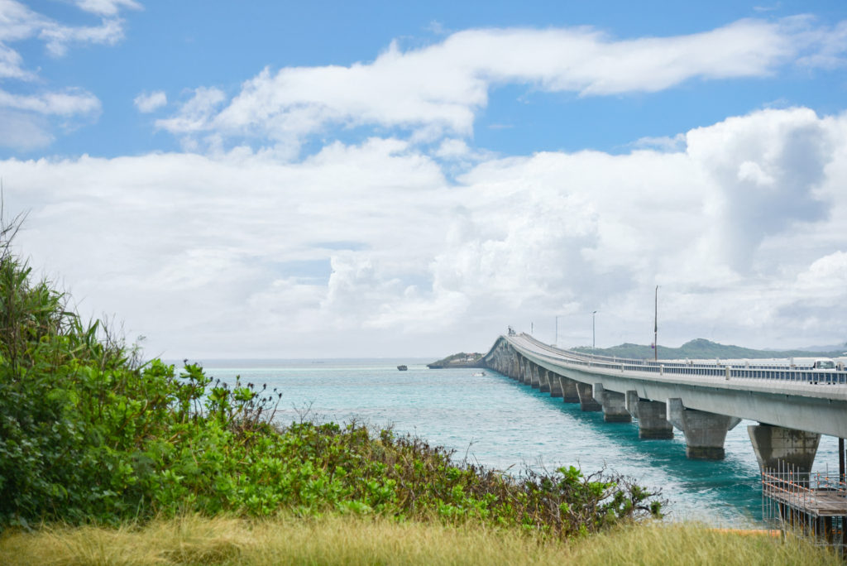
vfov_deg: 15.9
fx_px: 2024
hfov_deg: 23.6
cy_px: 283
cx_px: 424
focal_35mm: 86
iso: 100
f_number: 4
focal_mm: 86
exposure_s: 1/2000
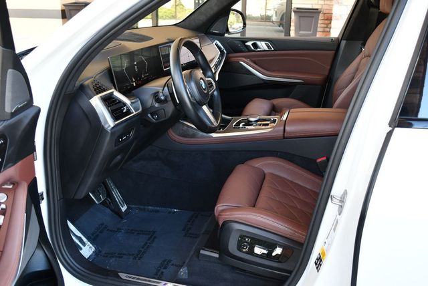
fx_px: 428
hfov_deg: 53.1
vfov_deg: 36.9
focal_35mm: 36
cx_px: 214
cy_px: 143
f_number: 3.5
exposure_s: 1/250
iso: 800
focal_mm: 18
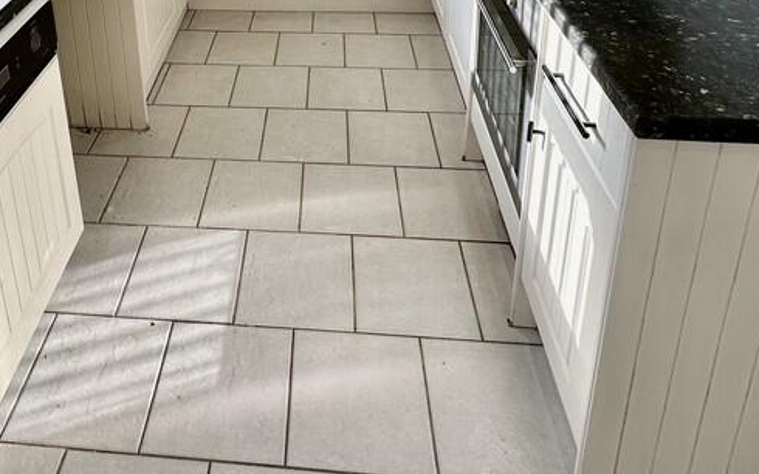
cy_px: -84
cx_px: 270
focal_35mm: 31
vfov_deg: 33.6
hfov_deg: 60.2
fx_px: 641
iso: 40
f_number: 2.2
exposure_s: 1/108
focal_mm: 2.22
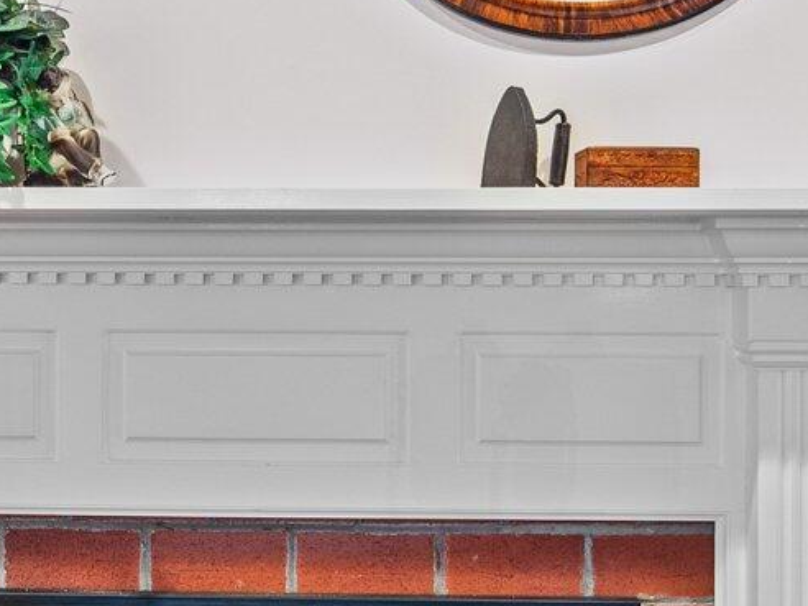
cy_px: 311
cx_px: 294
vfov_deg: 26.1
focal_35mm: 56
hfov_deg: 34.1
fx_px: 1307
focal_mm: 14
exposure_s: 1/2.5
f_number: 8
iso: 250
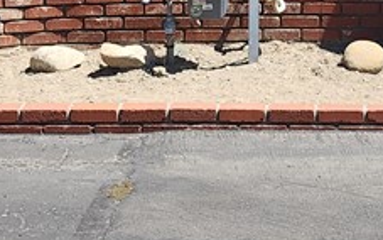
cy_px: -340
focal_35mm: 110
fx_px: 1148
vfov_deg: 10.3
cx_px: 314
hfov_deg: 18.7
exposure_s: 1/638
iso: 12
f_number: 1.8
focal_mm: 6.4
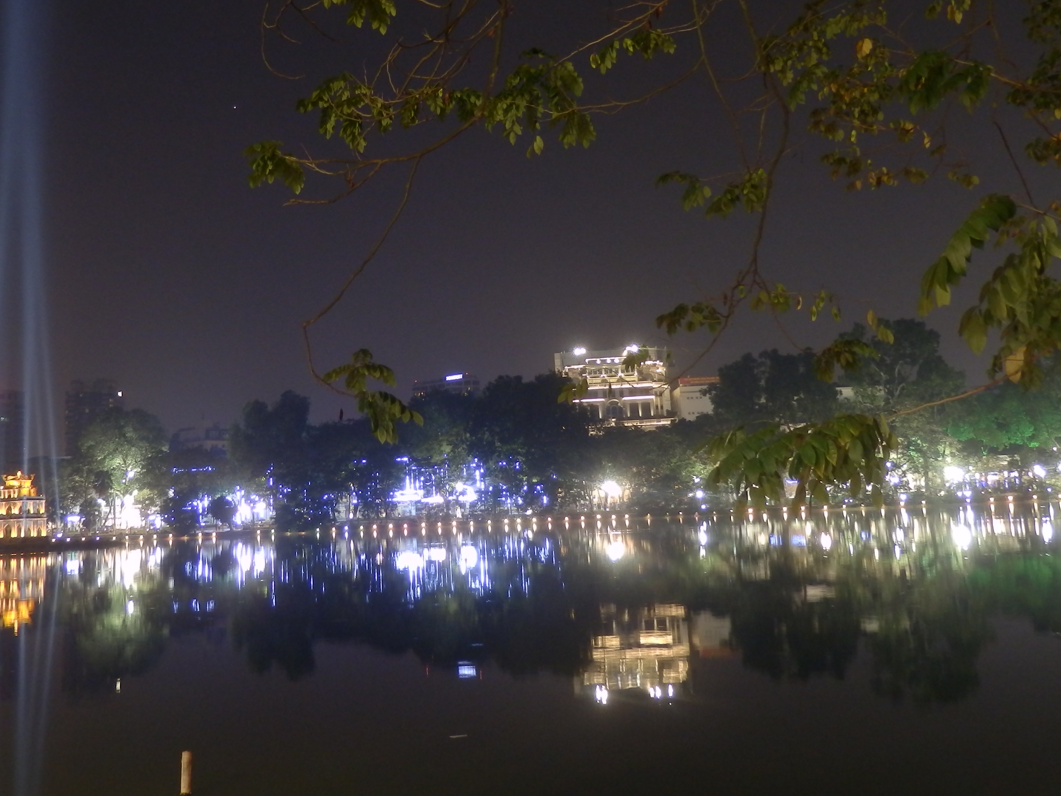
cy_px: 288
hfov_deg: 46.6
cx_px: 443
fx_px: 1226
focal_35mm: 40
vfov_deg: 35.7
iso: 160
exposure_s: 1/1.3
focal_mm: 4.5
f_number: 3
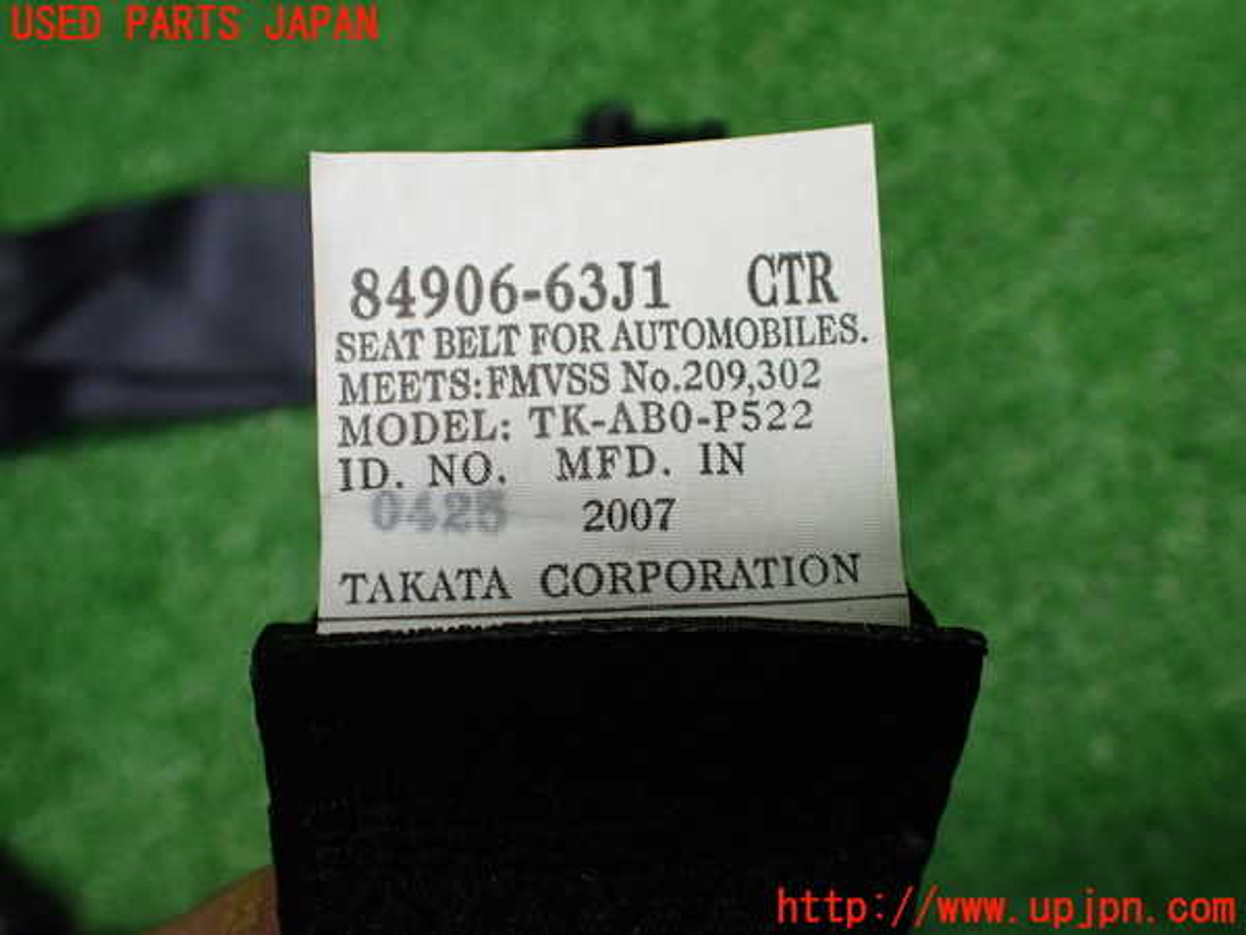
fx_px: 1080
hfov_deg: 60.0
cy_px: 468
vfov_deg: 46.8
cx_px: 623
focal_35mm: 30
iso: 400
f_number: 2.3
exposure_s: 1/125
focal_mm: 5.4
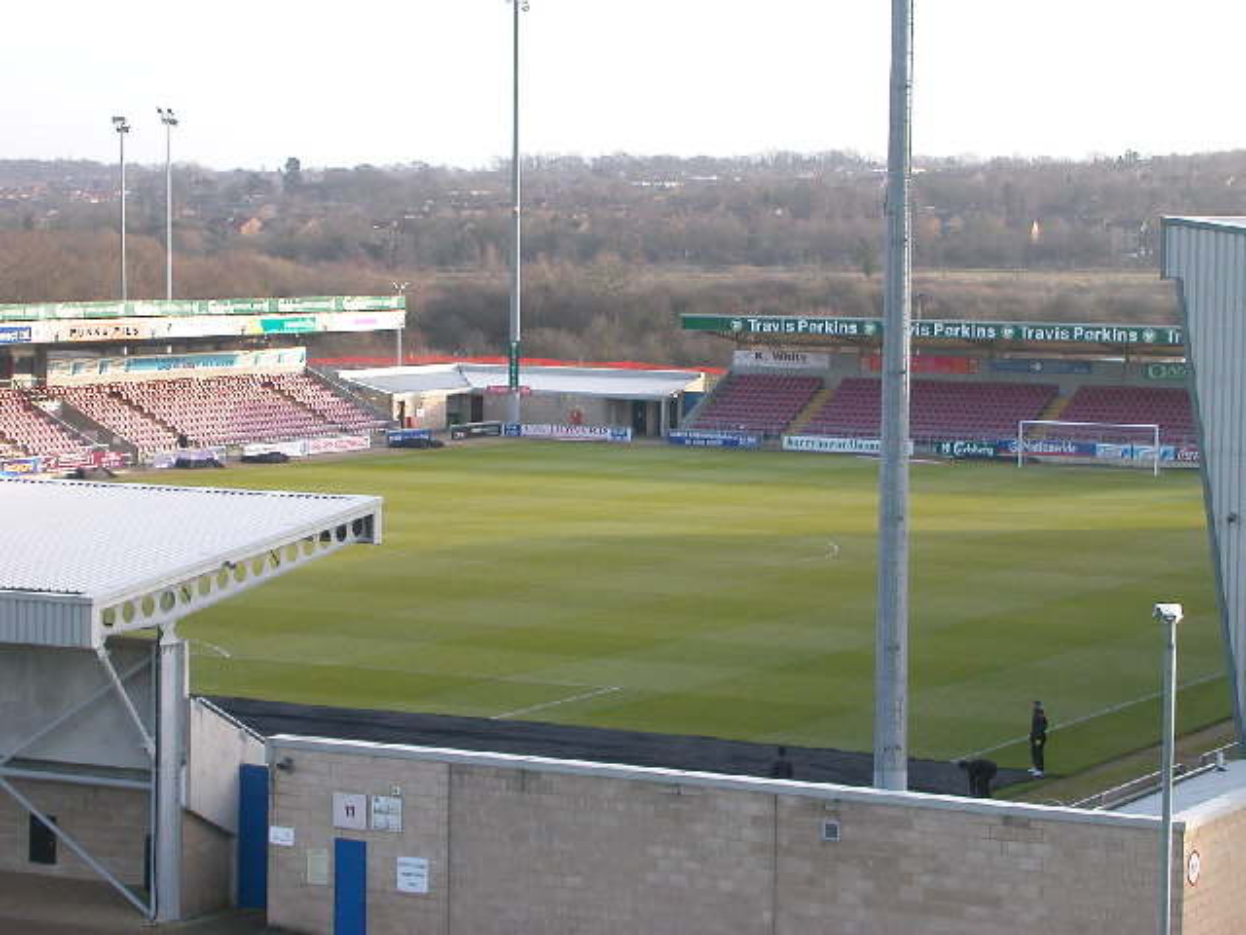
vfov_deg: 15.1
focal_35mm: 98
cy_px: 468
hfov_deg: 20.0
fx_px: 3528
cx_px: 623
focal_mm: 14.9
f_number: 4.6
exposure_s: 1/102
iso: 100
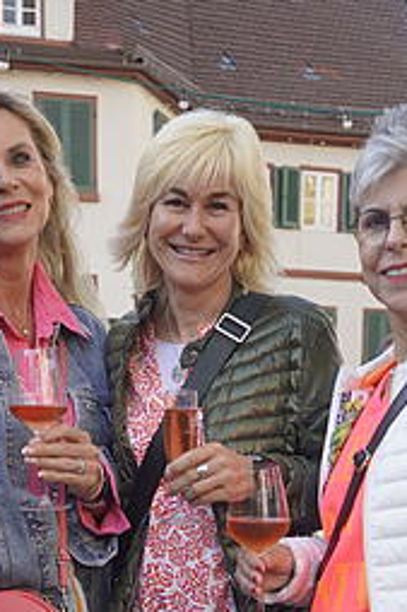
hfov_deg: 19.6
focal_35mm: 69
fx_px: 1172
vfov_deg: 26.3
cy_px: 717
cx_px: 122
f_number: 4
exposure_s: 1/160
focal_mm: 28
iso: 125
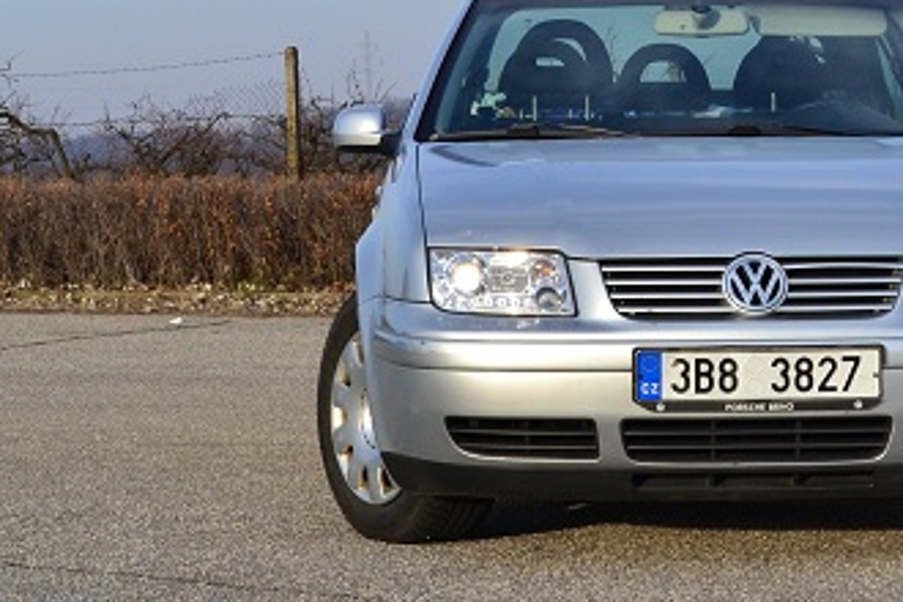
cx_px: 709
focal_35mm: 131
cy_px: 166
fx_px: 3286
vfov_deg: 10.5
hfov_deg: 15.6
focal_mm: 36
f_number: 10
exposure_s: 1/400
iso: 400
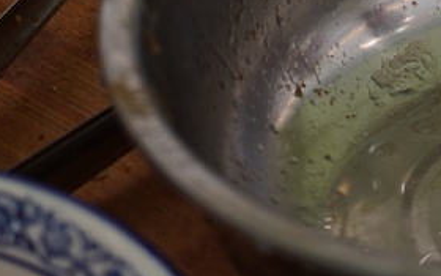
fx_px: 2754
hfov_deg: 9.0
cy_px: -323
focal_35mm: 229
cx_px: 558
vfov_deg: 5.6
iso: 100
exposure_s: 1/100
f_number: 1.7
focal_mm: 35
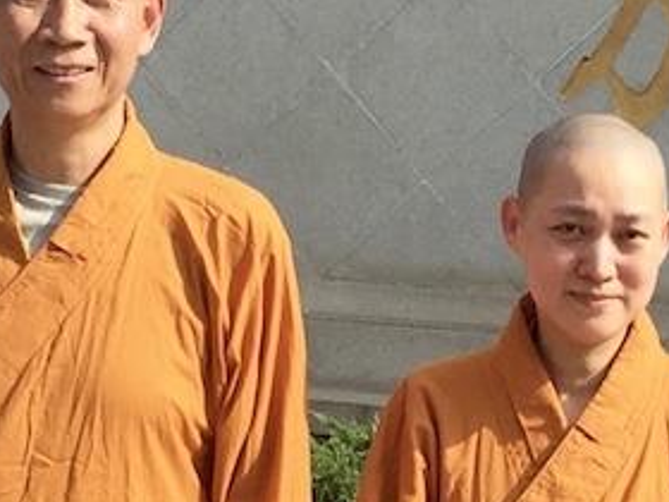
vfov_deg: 10.7
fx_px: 2667
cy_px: 196
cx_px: 459
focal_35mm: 138
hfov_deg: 14.3
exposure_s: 1/1464
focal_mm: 4.15
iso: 32
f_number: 2.2
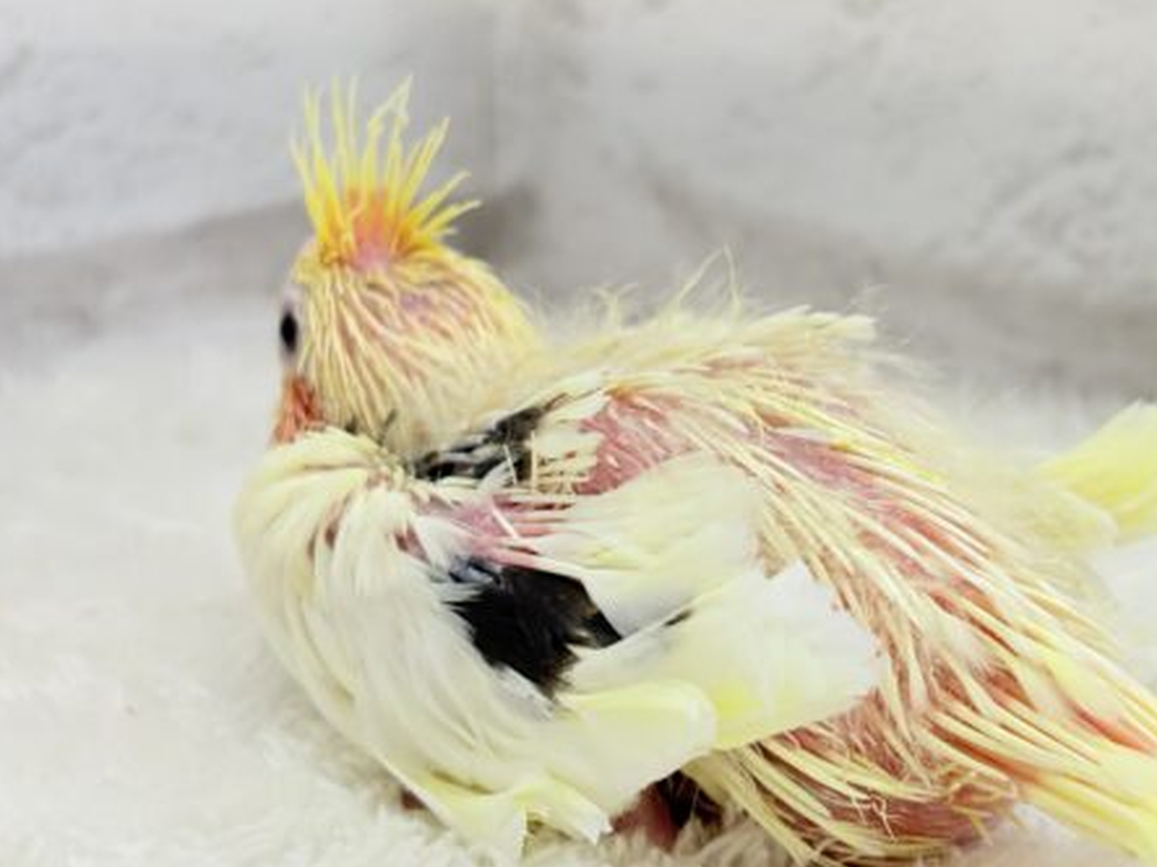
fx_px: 2507
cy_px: 367
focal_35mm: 75
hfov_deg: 25.8
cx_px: 805
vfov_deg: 19.6
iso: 80
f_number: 1.6
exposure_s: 1/100
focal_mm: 5.96
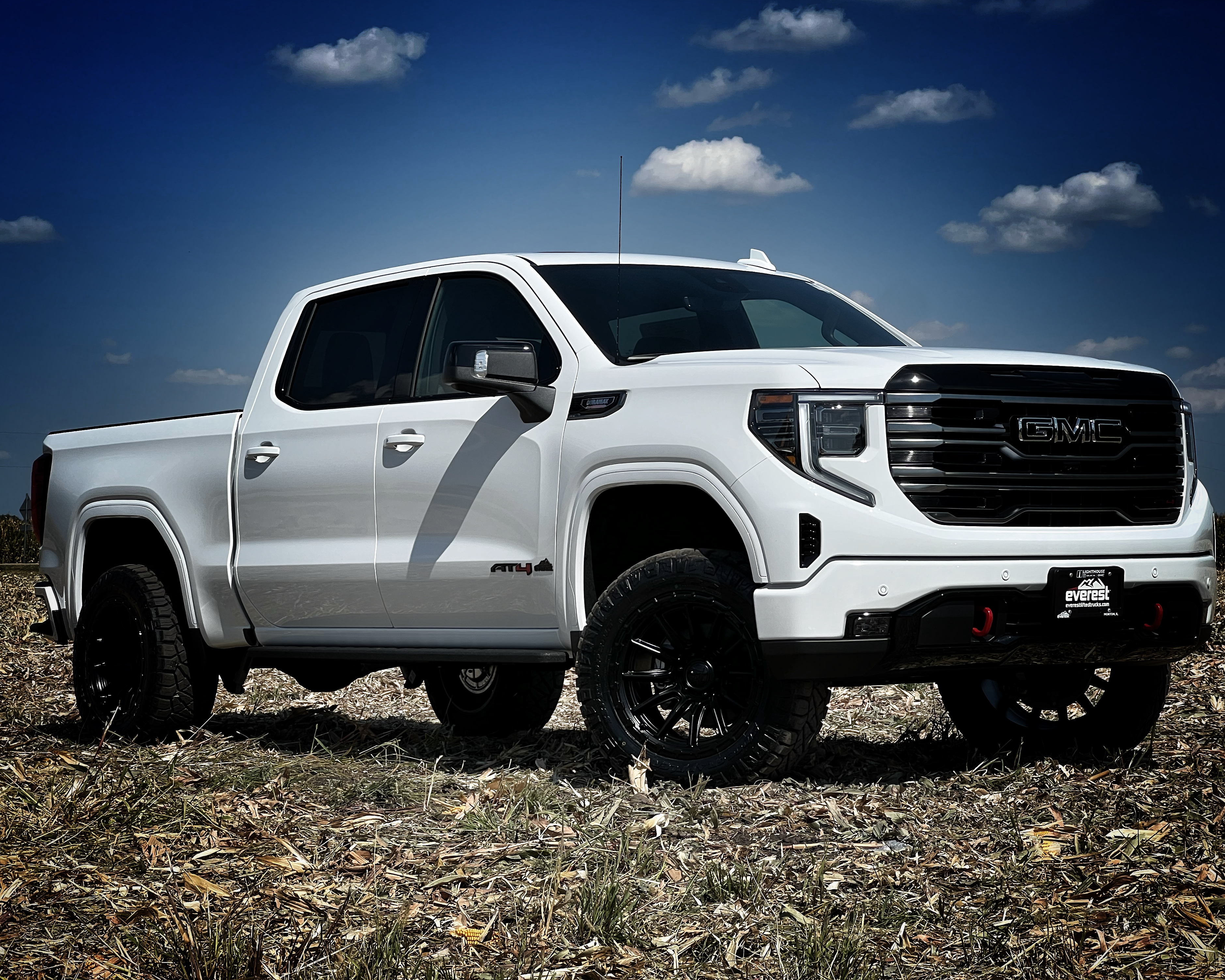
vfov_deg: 18.9
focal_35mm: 81
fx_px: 2937
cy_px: 485
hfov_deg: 23.6
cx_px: 617
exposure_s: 1/1248
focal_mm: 9
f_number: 2.8
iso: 32
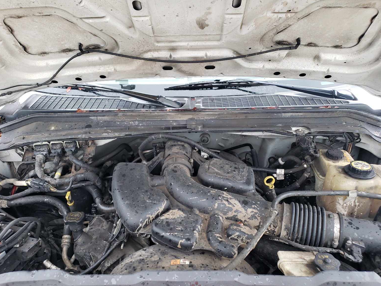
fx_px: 297
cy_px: 147
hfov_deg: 65.3
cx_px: 188
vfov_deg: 51.4
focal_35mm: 27
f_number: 1.5
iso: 72
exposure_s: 1/50
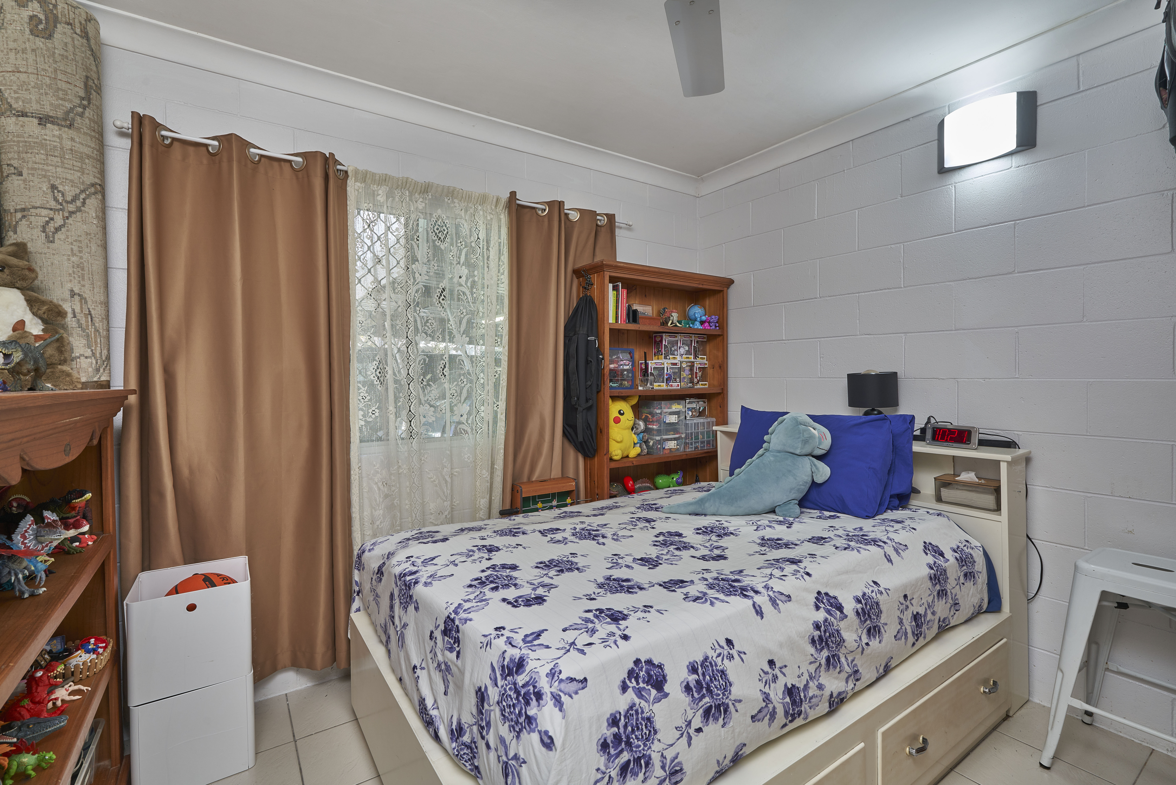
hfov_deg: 96.7
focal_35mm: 16
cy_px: 392
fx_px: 523
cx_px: 588
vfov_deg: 73.8
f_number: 11
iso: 160
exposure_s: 1/1.25
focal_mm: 16
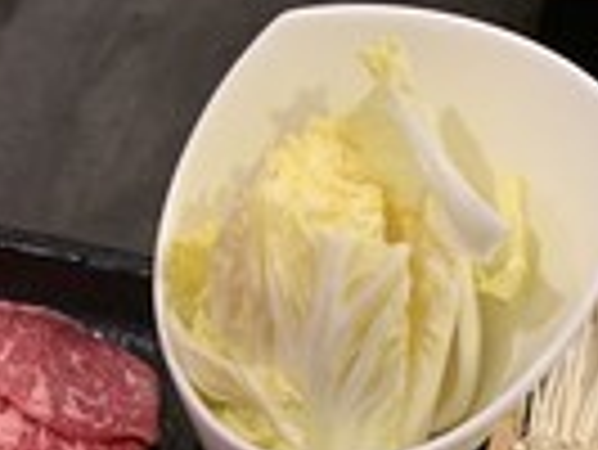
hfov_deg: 21.2
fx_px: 1522
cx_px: -40
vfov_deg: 16.3
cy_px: 504
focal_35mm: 88
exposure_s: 1/60
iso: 320
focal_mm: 4.25
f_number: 1.8
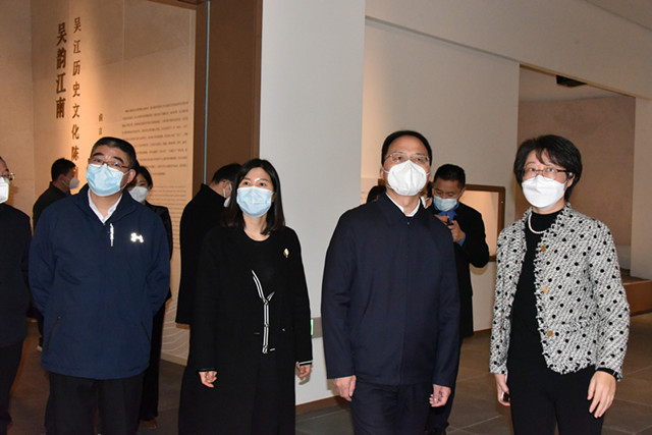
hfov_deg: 48.4
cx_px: 326
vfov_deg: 33.4
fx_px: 725
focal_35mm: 40
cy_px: 218
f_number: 9
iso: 12800
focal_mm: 40
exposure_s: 1/125
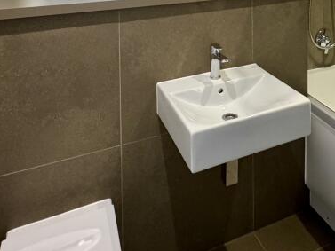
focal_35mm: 38
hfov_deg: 47.1
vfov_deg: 31.1
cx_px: 253
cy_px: -58
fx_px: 368
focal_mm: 2.22
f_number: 2.2
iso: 500
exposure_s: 1/50
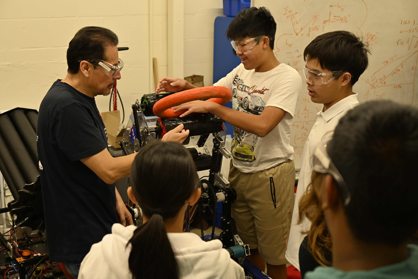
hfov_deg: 41.1
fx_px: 557
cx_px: 209
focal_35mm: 48
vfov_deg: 28.1
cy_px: 140
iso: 2000
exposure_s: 1/250
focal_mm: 48
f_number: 5.6
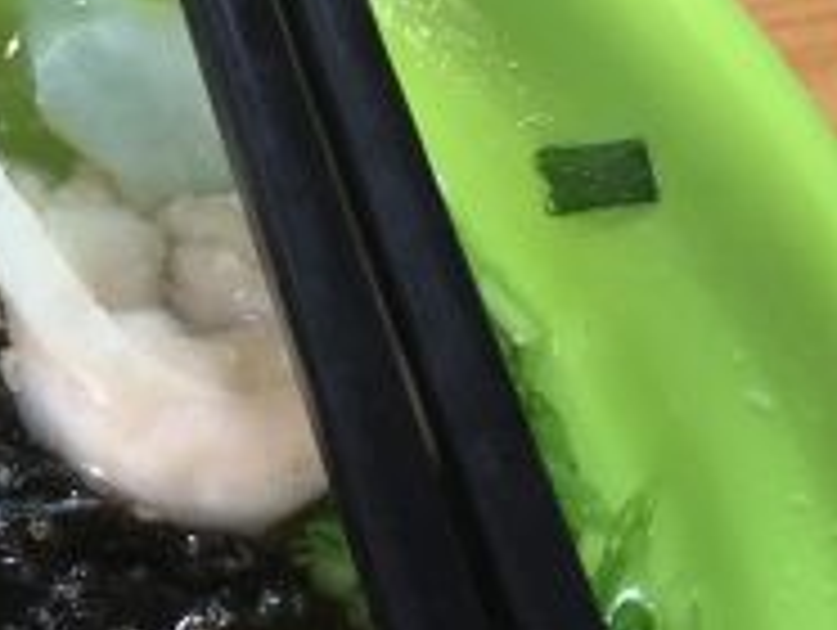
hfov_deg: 16.5
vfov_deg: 13.0
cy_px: 889
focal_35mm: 109
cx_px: -392
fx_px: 2639
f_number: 2.2
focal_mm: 4.15
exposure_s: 1/33
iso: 32
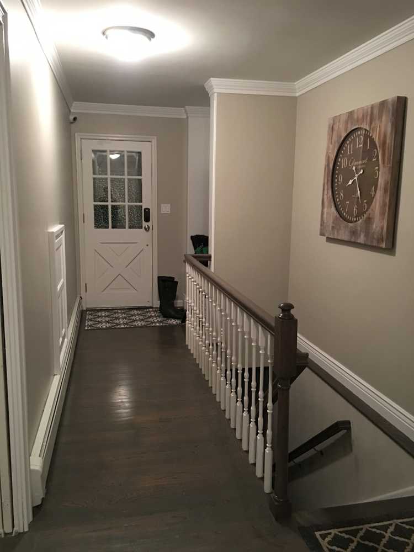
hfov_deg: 48.2
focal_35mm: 29
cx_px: 207
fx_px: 462
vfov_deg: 61.7
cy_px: 276
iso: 64
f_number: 2.2
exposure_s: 1/4
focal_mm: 4.15
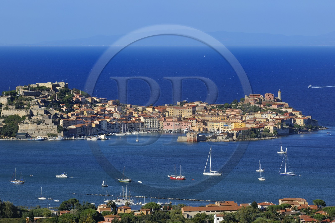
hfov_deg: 10.3
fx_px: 1861
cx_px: 168
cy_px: 112
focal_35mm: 200
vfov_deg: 6.9
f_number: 16
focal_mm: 200
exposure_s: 1/200
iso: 200
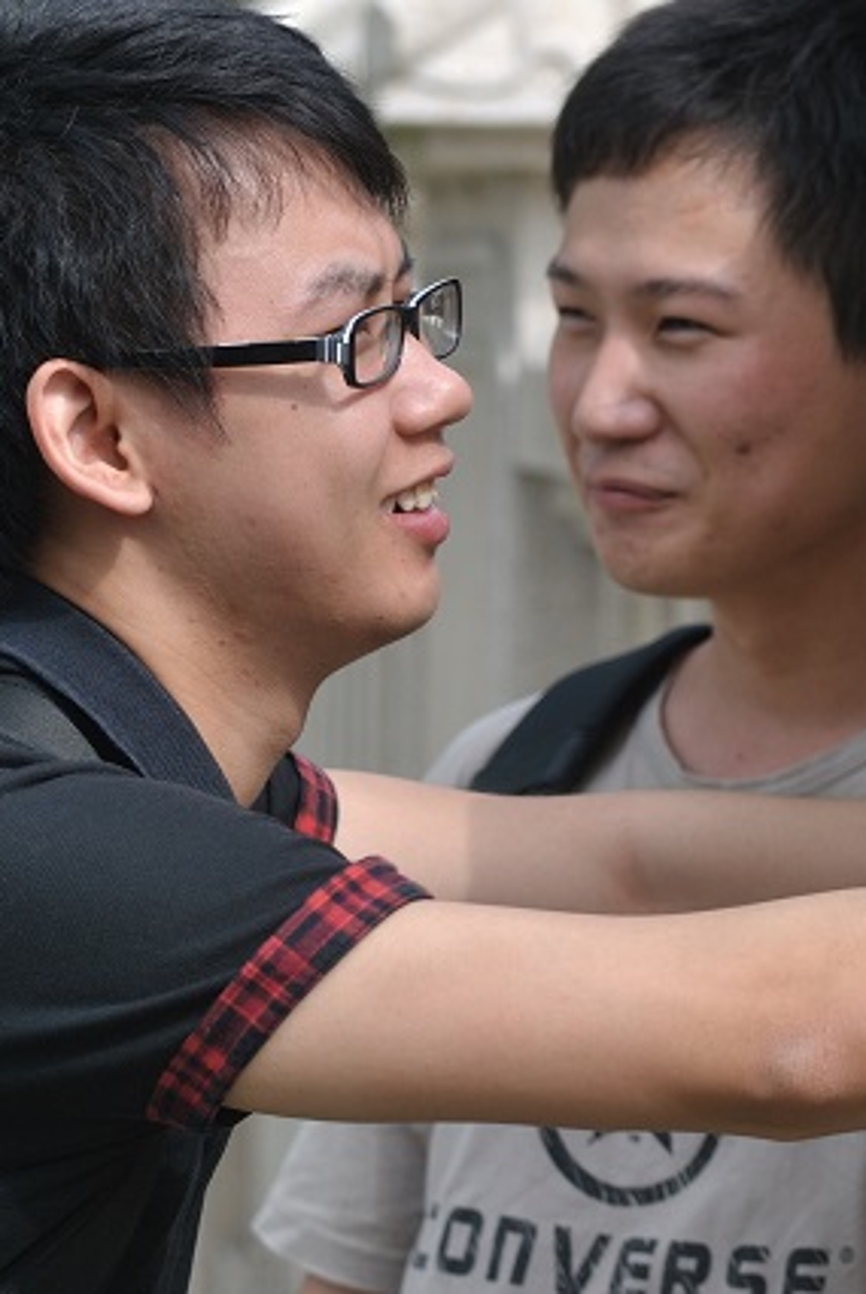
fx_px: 6875
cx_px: 436
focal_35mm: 191
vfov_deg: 10.8
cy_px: 545
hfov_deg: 7.2
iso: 100
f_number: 4.5
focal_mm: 70
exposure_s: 1/640
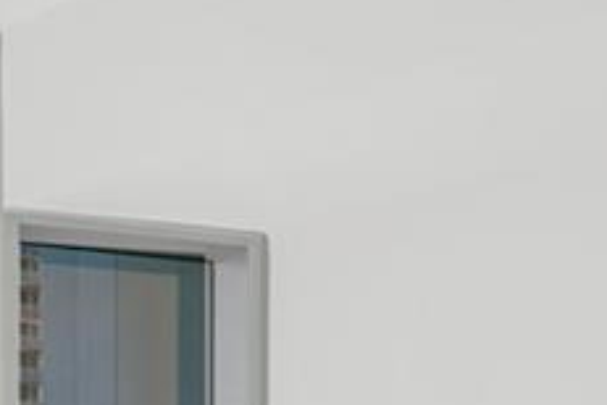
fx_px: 1871
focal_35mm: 111
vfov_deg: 11.6
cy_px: 689
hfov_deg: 17.9
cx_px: -29
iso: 100
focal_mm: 16
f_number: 4
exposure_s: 1/500
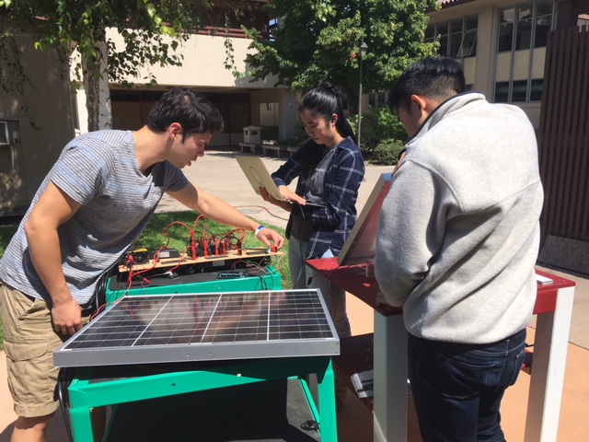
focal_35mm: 29
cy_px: 221
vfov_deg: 48.2
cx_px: 294
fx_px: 493
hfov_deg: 61.7
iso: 25
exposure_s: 1/1603
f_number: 2.2
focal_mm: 4.15
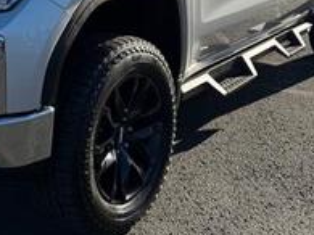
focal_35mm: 62
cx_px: 53
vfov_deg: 22.8
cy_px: 6
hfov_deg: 30.3
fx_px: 562
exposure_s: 1/3953
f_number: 1.78
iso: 80
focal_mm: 6.76
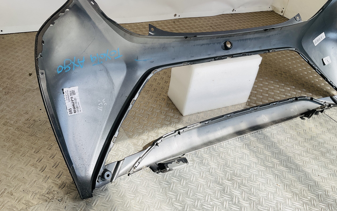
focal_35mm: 31
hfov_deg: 61.2
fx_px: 285
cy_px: 91
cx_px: 168
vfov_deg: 40.5
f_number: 1.8
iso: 16
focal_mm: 3
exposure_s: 1/749
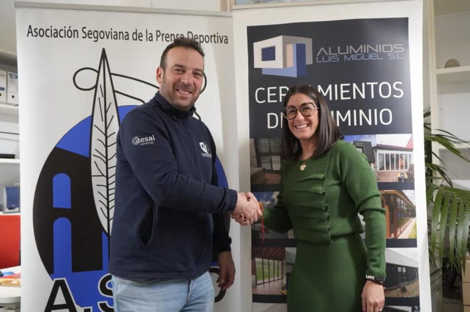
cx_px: 235
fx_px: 470
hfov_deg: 53.2
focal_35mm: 36
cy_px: 156
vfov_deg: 36.8
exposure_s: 1/160
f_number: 4
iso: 8000
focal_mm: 36
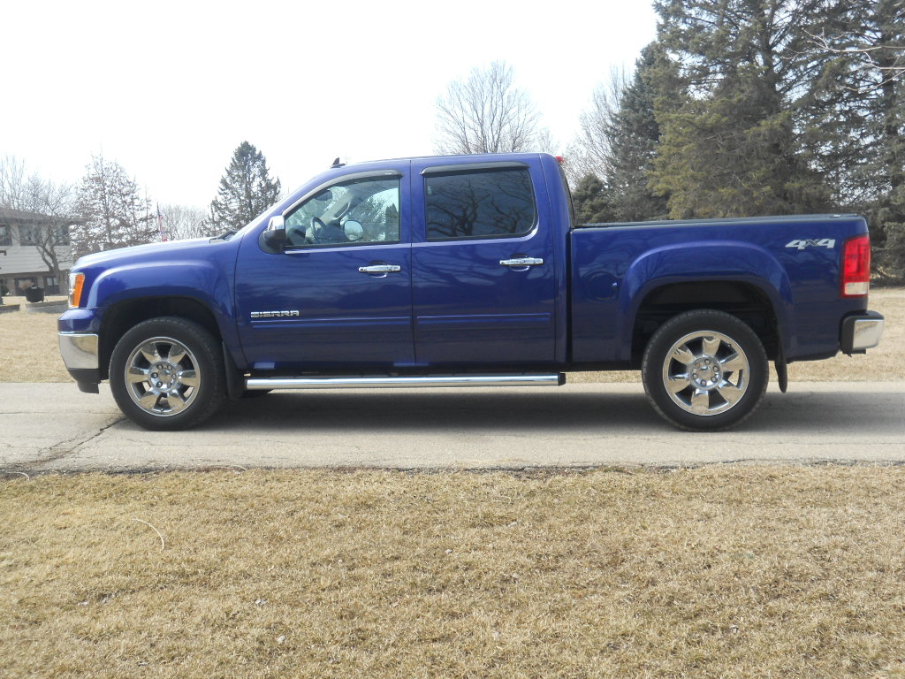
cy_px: 340
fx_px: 1203
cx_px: 452
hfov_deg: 41.2
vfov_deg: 31.5
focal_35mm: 46
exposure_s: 1/250
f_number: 4.3
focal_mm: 8.2
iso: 80
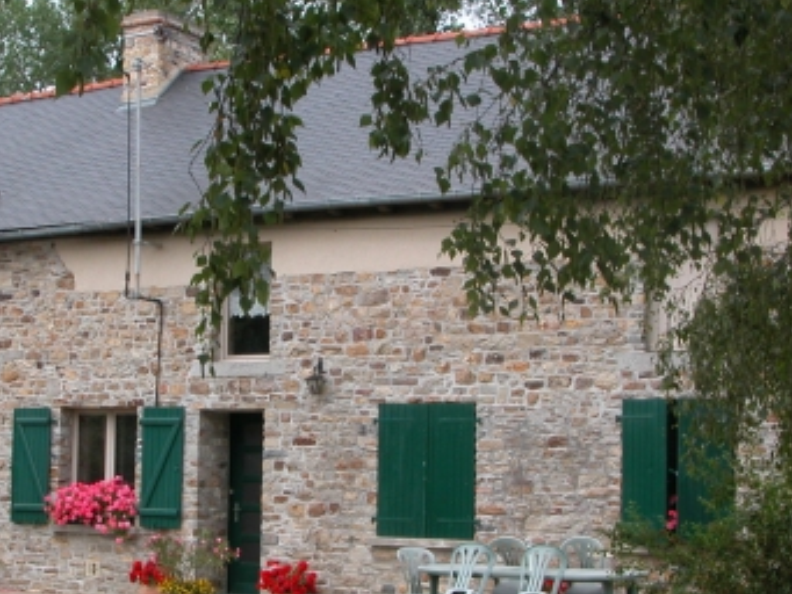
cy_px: 348
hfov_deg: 27.6
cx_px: 249
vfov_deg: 21.0
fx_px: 1602
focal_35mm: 70
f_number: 5.6
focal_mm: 8.9
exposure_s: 1/226
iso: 100
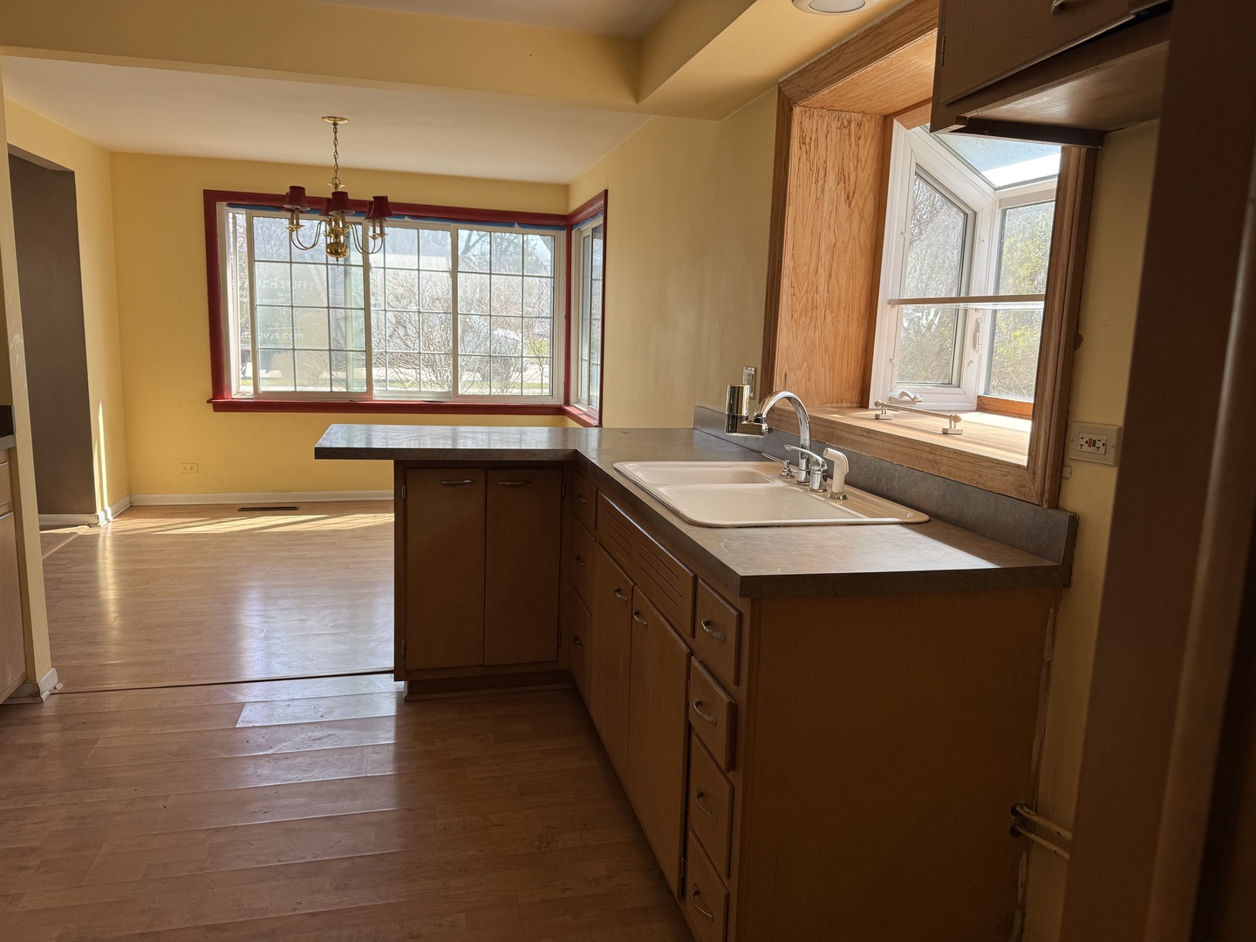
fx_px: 871
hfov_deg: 71.6
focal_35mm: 24
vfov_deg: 56.8
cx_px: 628
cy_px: 471
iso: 64
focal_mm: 6.76
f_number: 1.78
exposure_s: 1/165
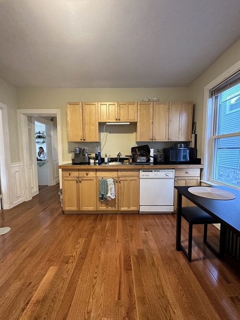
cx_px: 120
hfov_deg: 85.7
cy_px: 160
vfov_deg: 102.1
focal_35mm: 14
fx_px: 129
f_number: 2.2
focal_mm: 2.22
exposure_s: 1/60
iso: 500
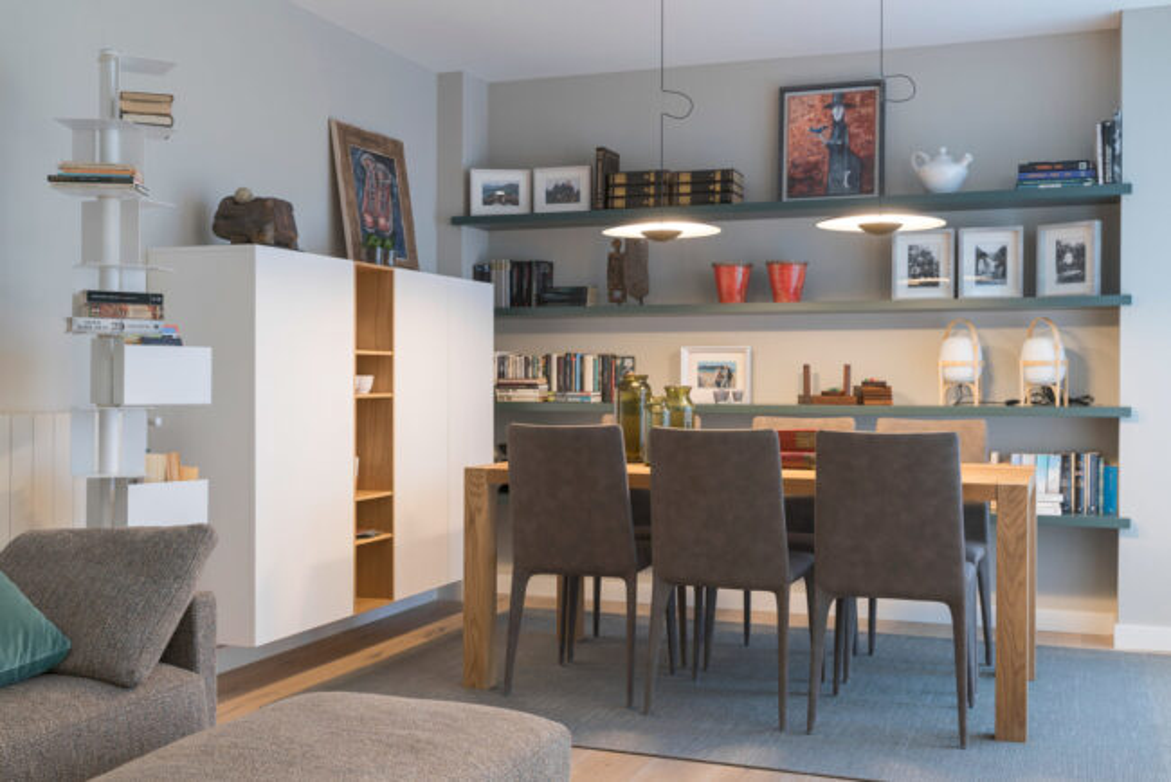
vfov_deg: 35.1
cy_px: 391
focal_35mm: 38
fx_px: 1237
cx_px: 586
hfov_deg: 50.7
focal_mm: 38
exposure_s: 5
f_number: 8
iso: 100
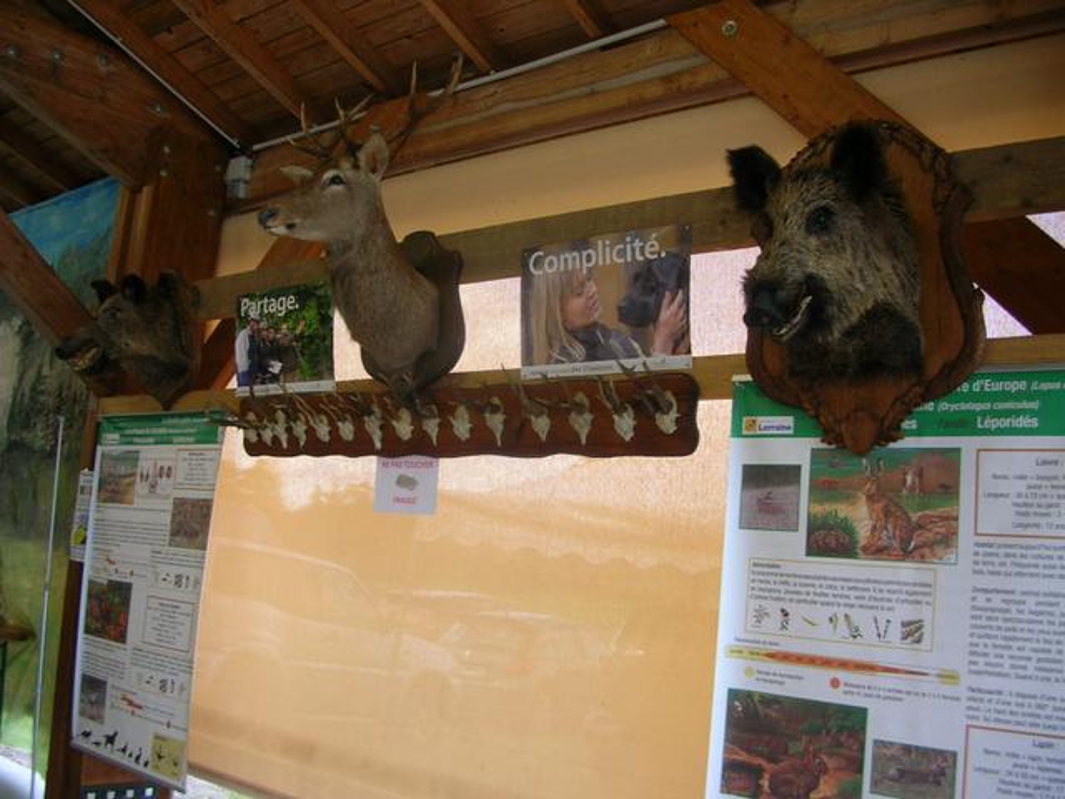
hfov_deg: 52.6
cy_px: 400
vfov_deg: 40.7
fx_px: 1077
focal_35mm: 35
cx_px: 532
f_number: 2.8
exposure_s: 1/34.8
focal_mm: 5.8
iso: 50
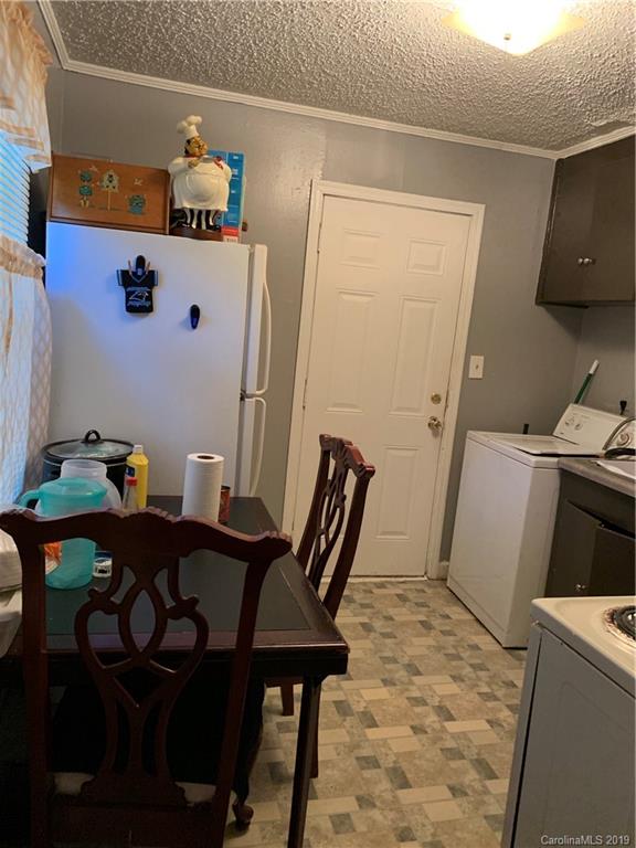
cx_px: 318
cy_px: 424
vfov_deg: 67.3
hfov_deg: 53.1
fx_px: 637
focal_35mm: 26
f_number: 1.8
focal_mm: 4.25
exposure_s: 1/40
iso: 400
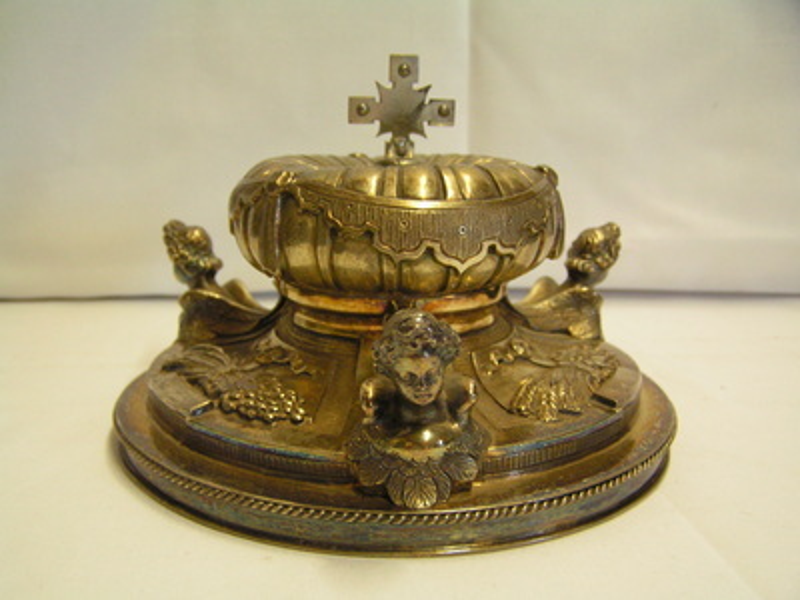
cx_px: 400
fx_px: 878
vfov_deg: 37.7
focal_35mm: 38
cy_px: 300
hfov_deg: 49.0
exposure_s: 1/20
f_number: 2.8
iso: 200
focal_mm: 6.3
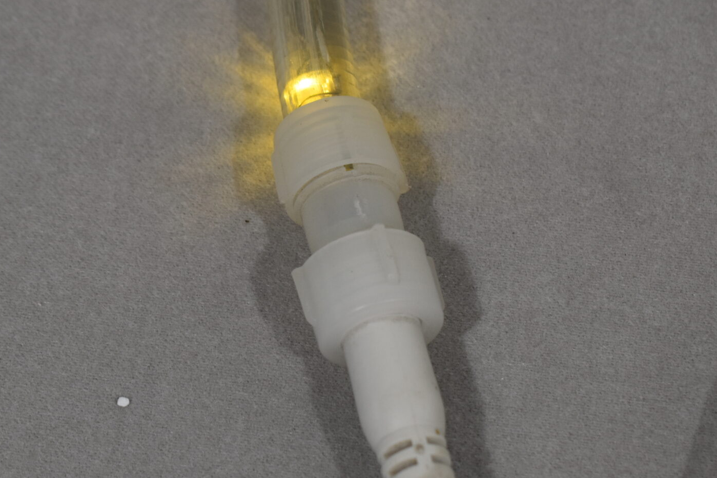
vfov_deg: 9.1
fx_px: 3006
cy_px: 304
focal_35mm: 151
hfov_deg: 13.6
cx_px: 361
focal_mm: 55
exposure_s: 1/125
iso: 360
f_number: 5.6
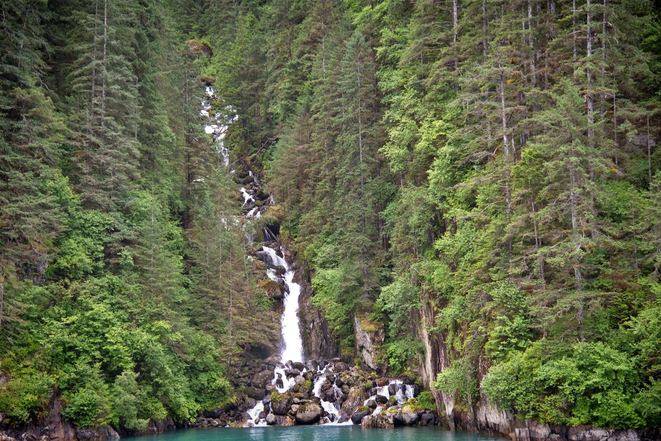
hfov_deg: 31.0
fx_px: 1194
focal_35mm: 65
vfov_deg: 20.9
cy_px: 220
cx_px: 330
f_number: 4
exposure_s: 1/125
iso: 220
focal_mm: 65
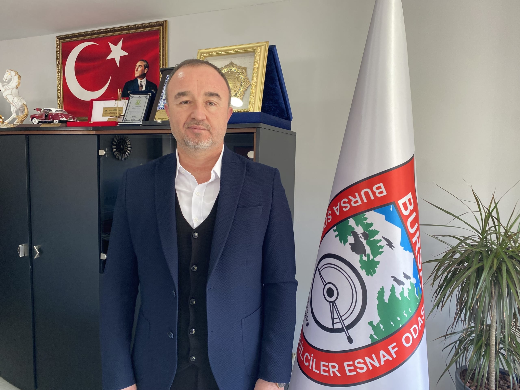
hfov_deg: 67.3
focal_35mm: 26
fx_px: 391
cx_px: 260
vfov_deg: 53.1
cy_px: 195
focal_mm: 4.25
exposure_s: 1/121
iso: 125
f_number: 1.8
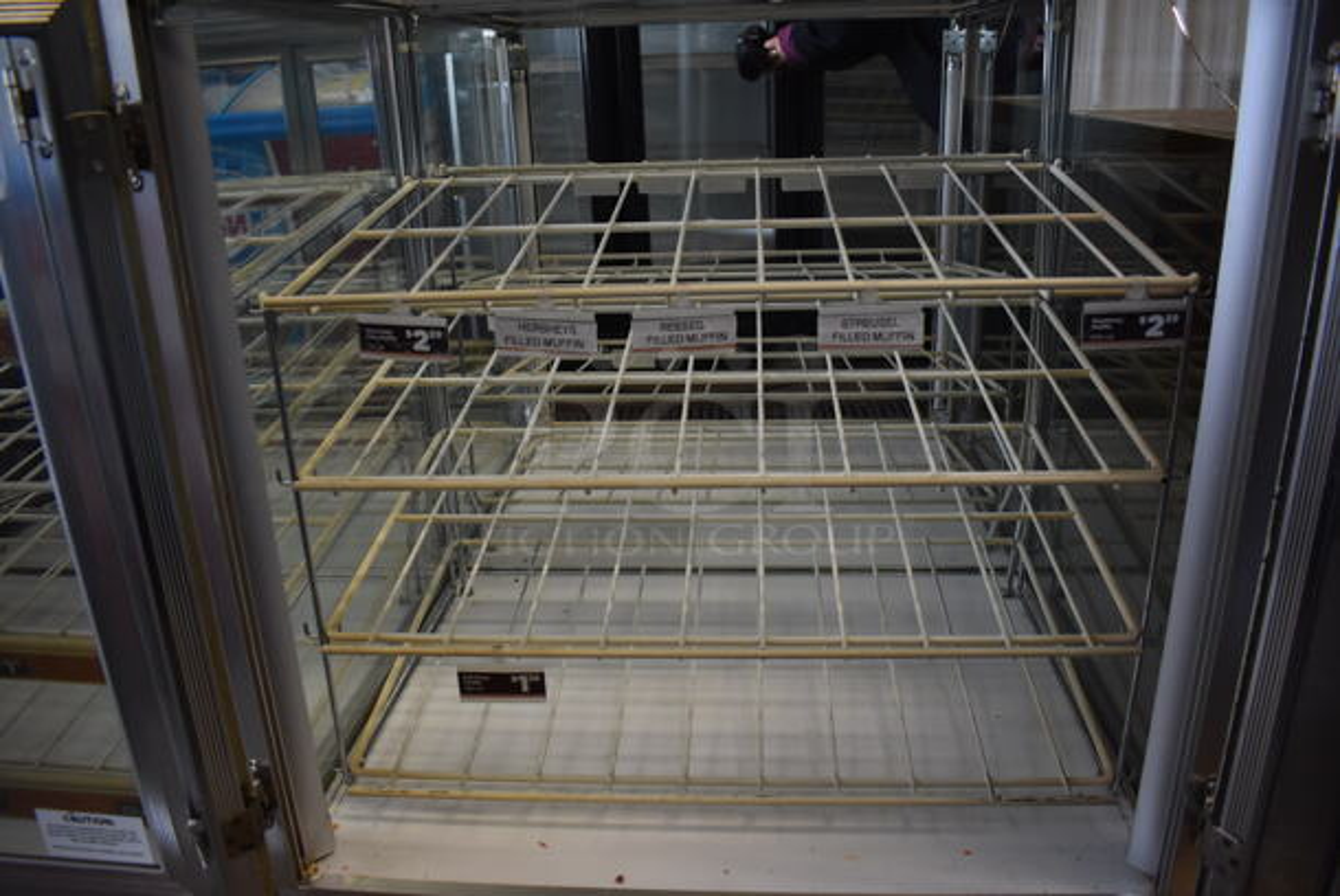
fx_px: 1006
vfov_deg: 48.0
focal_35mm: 27
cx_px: 670
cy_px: 448
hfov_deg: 67.3
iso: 800
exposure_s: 1/200
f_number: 3.5
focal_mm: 18
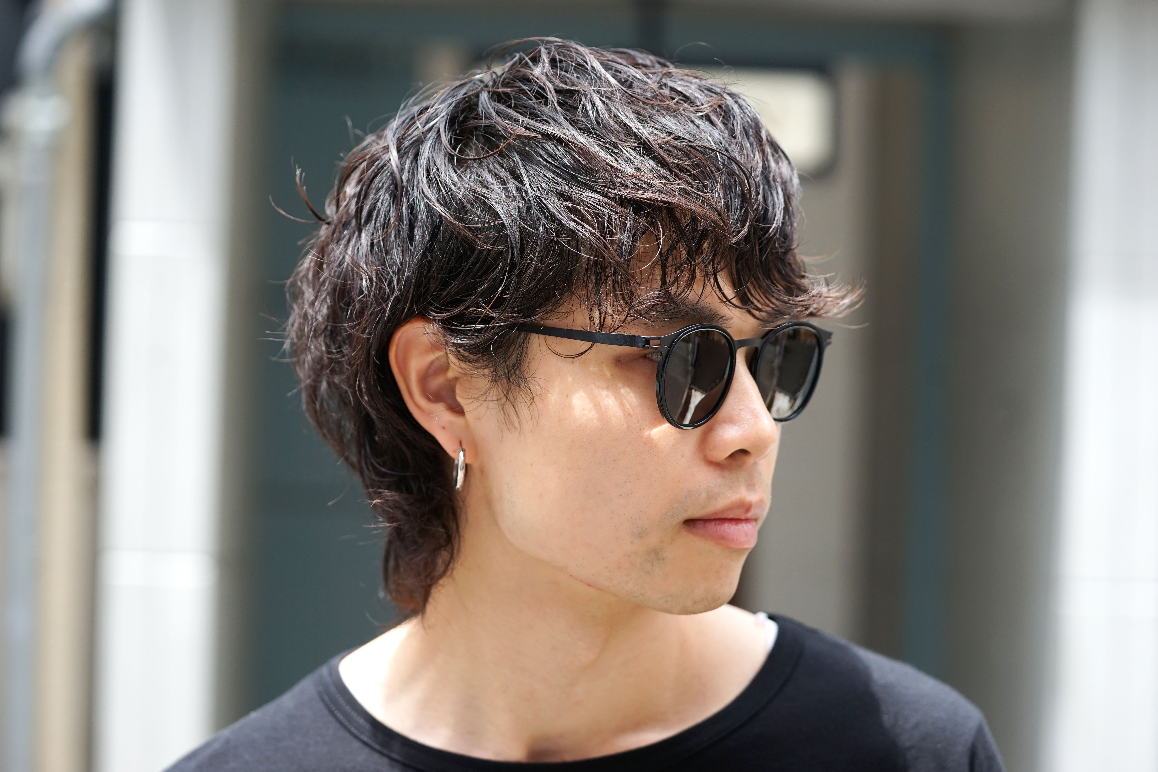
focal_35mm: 90
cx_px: 579
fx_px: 2895
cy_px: 386
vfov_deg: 15.2
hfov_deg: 22.6
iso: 400
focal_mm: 90
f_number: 4
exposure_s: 1/640
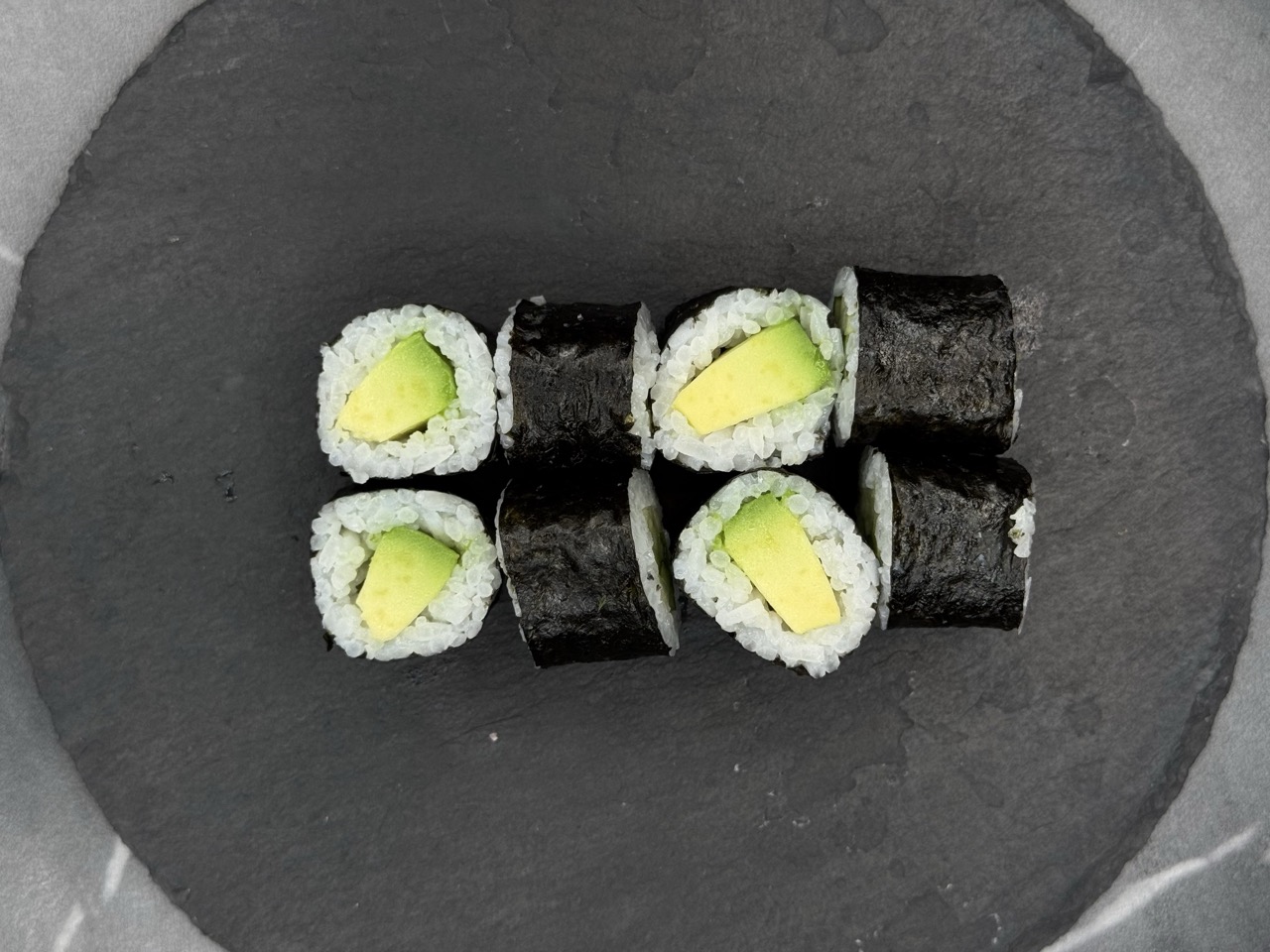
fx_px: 1761
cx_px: 635
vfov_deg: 30.3
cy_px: 476
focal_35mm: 48
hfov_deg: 39.7
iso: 64
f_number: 1.78
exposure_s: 1/298
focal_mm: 6.76
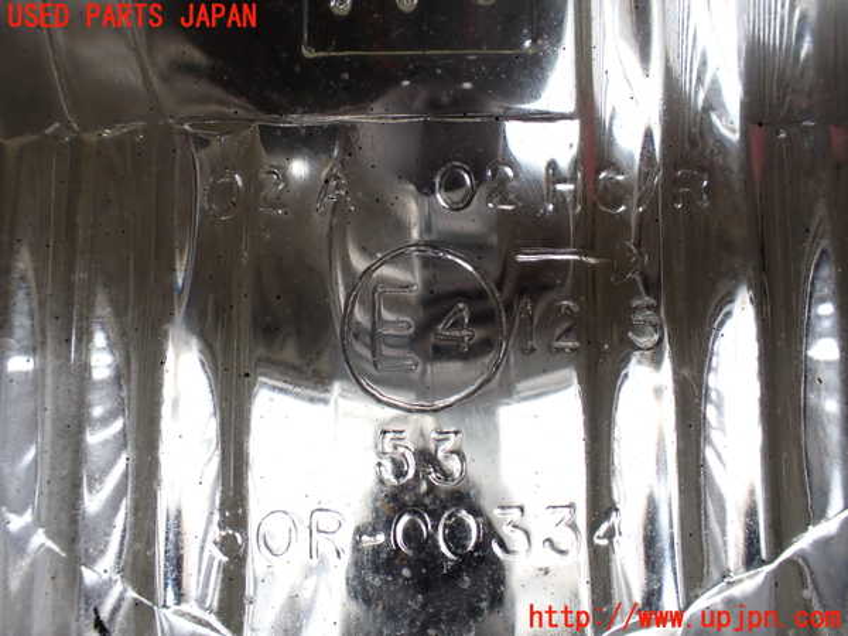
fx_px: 735
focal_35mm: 30
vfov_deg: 46.8
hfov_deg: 60.0
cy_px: 318
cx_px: 424
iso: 100
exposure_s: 1/400
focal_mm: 5.4
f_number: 3.2
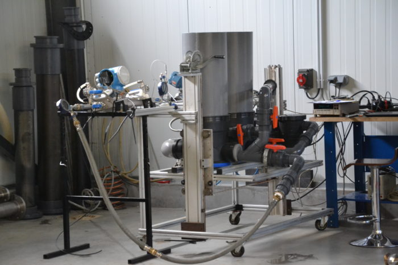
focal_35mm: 120
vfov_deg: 11.4
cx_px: 199
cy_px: 132
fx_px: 1326
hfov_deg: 17.1
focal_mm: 80
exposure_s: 1/80
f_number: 5.3
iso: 3200
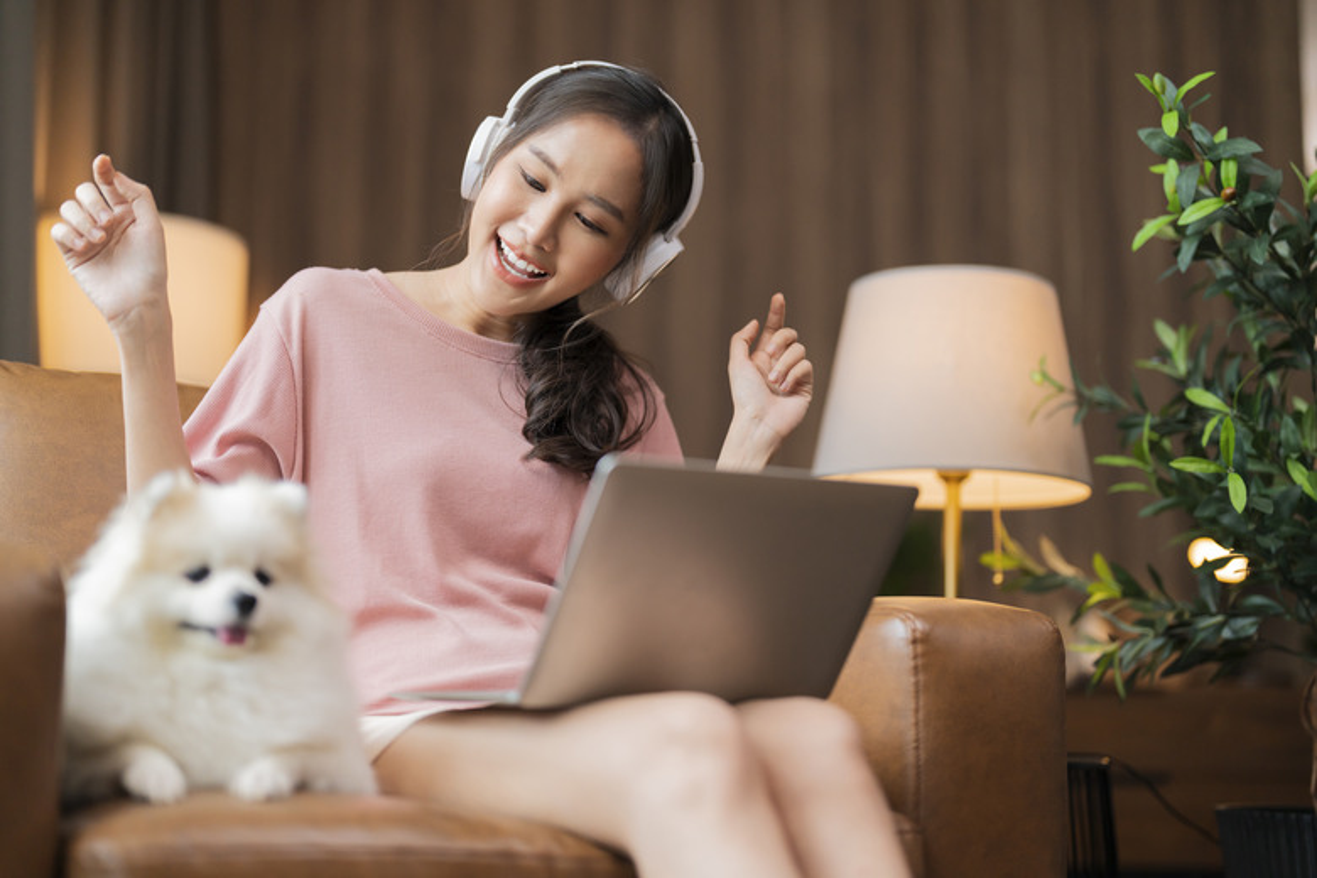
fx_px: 1829
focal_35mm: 50
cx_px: 658
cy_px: 439
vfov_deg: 27.0
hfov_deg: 39.6
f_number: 1.2
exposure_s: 1/2500
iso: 800
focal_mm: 50
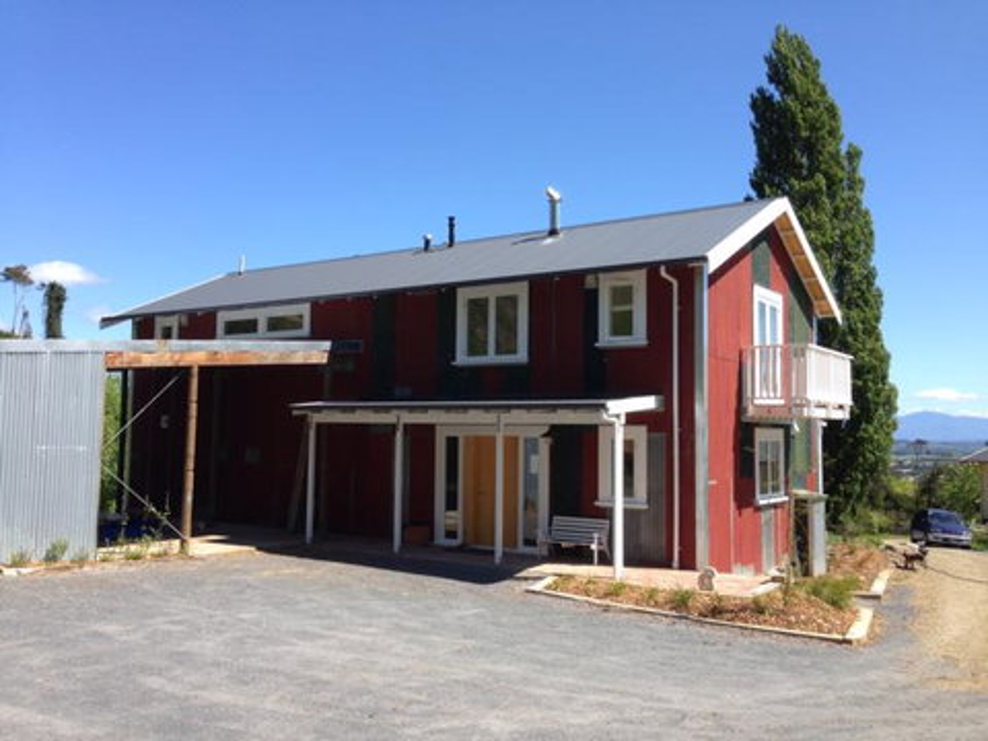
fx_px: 942
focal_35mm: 33
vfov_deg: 42.9
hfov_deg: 55.4
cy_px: 370
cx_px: 494
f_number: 2.4
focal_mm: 4.12
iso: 50
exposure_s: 1/889
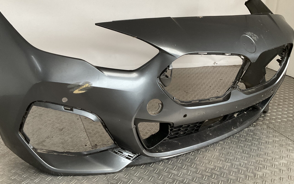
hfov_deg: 52.5
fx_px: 296
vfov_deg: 34.4
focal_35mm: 37
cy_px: 92
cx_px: 123
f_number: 1.8
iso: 160
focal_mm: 3
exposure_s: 1/50
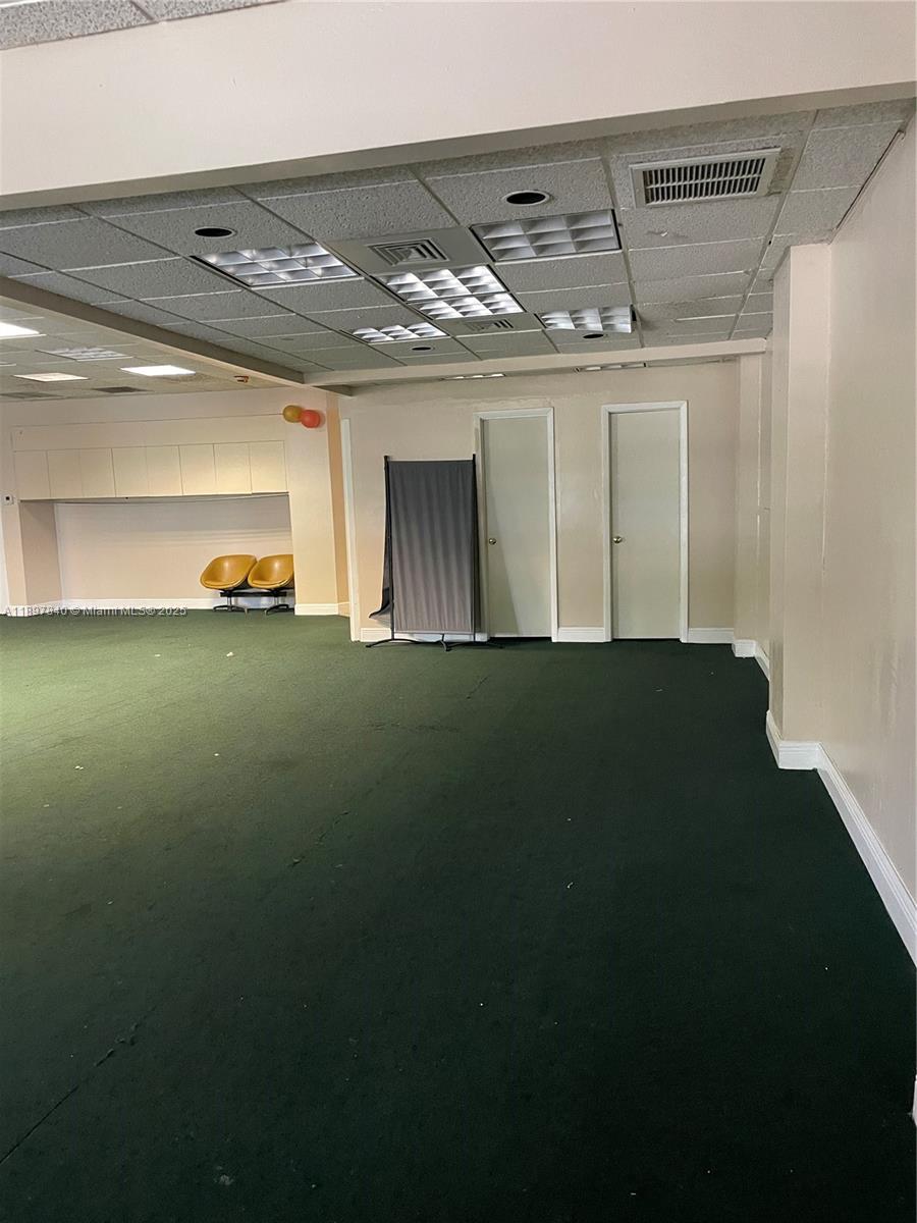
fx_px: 918
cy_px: 612
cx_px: 458
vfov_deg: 67.3
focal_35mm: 26
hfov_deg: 53.1
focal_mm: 4.2
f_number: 1.6
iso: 500
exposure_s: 1/40
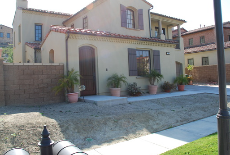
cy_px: 73
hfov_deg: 61.8
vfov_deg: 43.8
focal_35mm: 30
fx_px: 192
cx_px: 112
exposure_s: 1/125
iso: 100
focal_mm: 18
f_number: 5.6
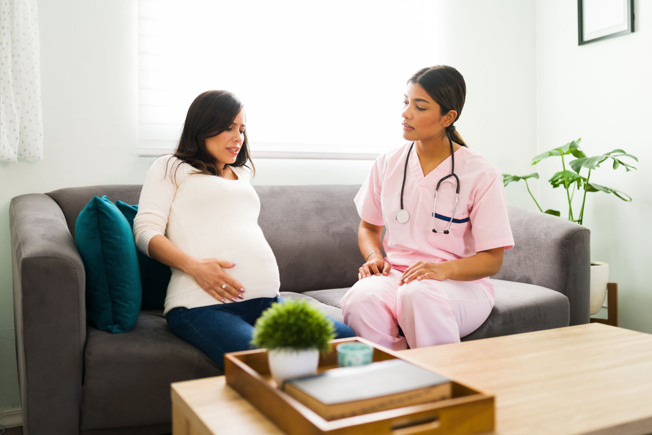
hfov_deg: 54.4
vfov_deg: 37.9
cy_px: 218
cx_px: 326
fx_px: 634
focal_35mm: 35
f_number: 1.6
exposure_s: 1/125
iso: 400
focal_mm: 35
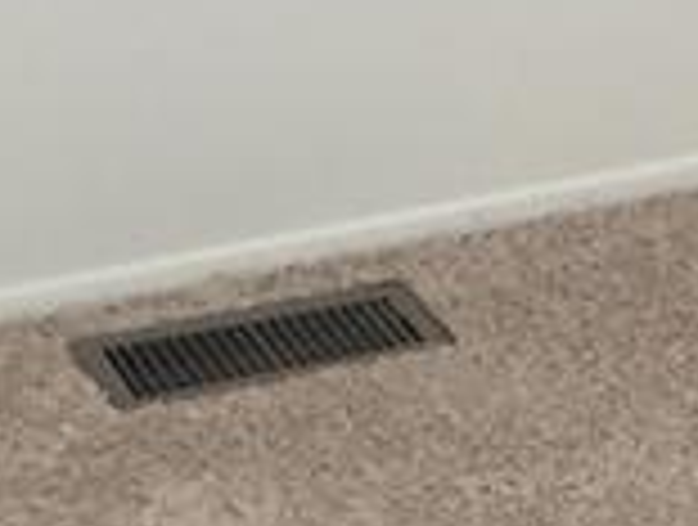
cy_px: 805
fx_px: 3860
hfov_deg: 9.8
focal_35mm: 191
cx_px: 1283
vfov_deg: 7.7
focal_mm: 4.15
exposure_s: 1/30
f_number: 2.2
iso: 125
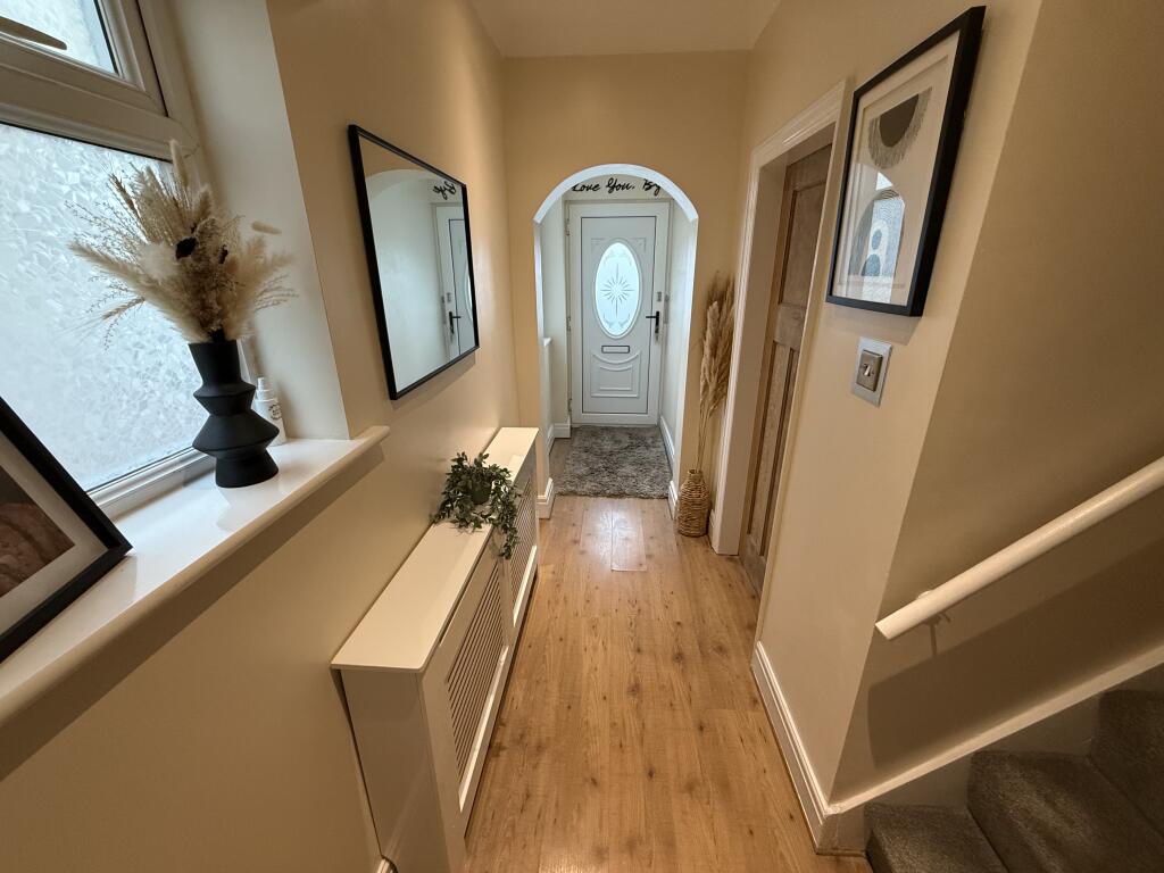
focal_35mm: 14
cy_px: 436
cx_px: 582
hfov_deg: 102.1
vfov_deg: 85.7
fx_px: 471
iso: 400
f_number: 2.2
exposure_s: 1/93
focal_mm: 2.22
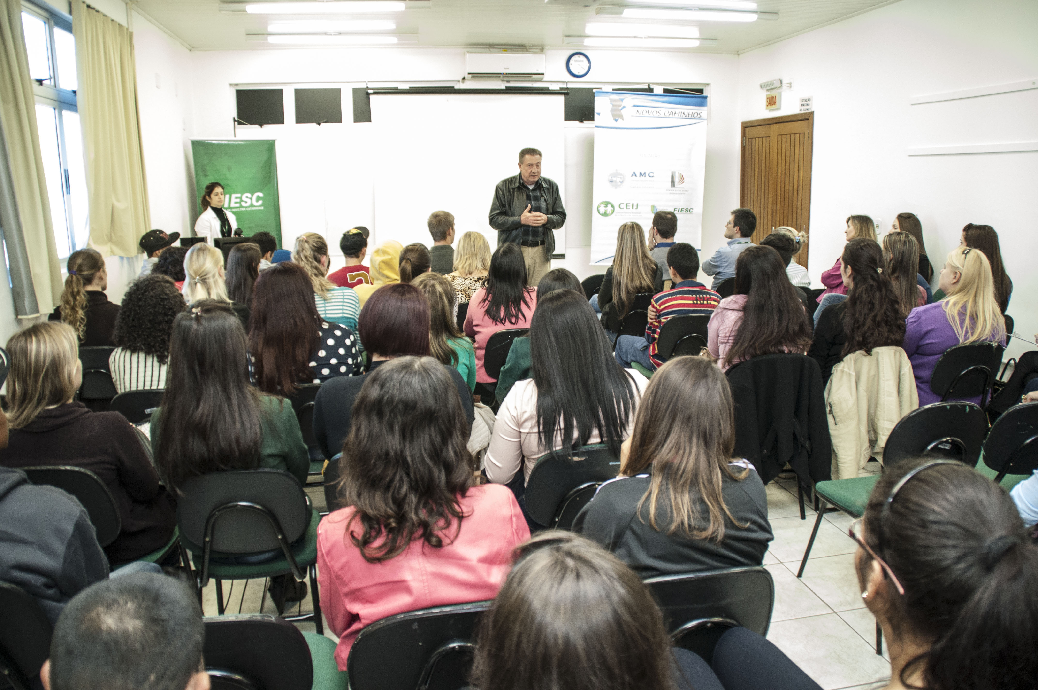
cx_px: 519
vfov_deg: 47.8
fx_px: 778
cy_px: 345
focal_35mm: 27
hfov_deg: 67.4
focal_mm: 18
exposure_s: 1/45
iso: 2000
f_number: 4
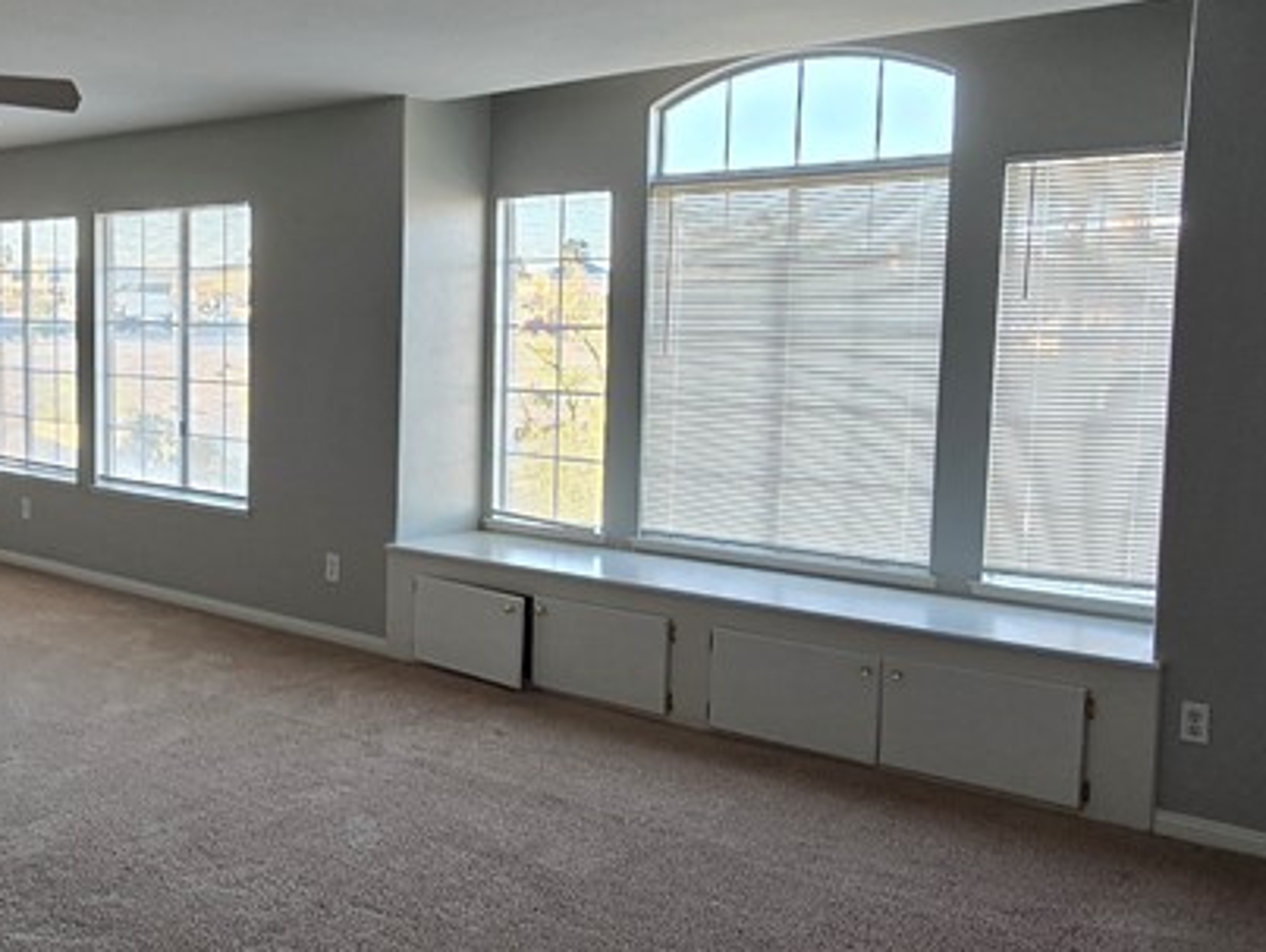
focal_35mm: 33
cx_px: 283
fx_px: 1208
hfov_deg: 52.3
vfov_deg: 43.0
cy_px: 468
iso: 100
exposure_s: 1/60
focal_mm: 2.2
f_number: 2.2
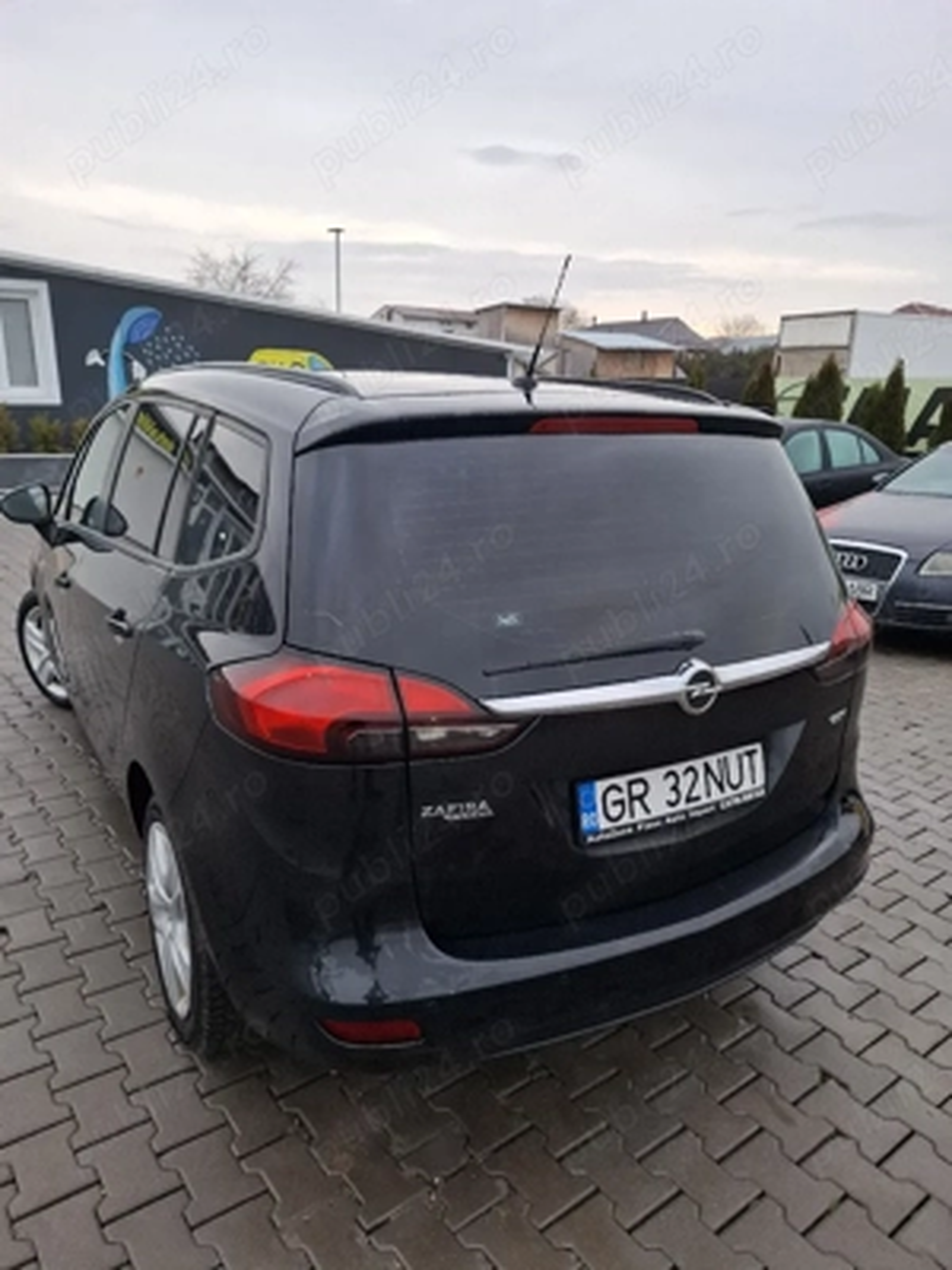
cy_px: 635
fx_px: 843
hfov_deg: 58.9
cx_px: 476
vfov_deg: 73.9
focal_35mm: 23
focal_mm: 5.54
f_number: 1.8
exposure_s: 1/100
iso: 80
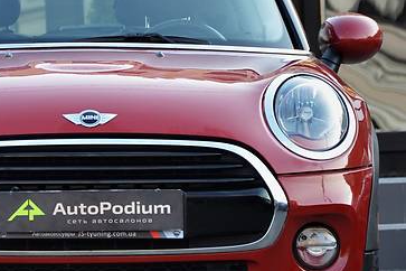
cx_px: 91
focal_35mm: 347
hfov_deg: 5.9
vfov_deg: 4.0
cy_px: 117
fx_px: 3914
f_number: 5.6
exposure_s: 1/200
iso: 800
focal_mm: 105
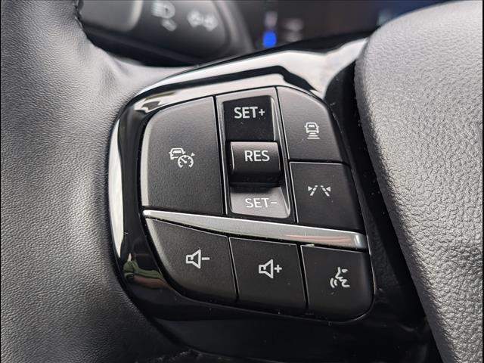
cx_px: 242
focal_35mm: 49
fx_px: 685
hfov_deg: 38.9
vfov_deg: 29.7
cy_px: 182
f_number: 1.68
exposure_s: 1/1429
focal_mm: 6.9
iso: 391
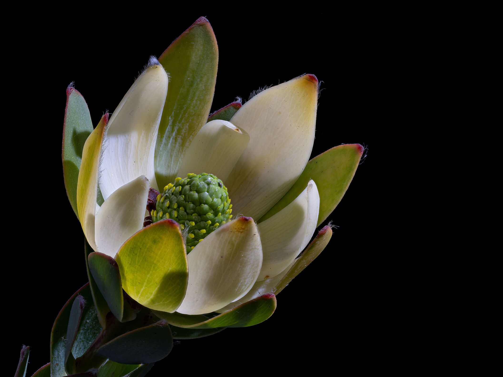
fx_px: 1657
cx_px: 259
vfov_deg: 13.0
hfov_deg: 17.3
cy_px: 188
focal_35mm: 114
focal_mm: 105
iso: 100
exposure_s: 1/2
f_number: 14
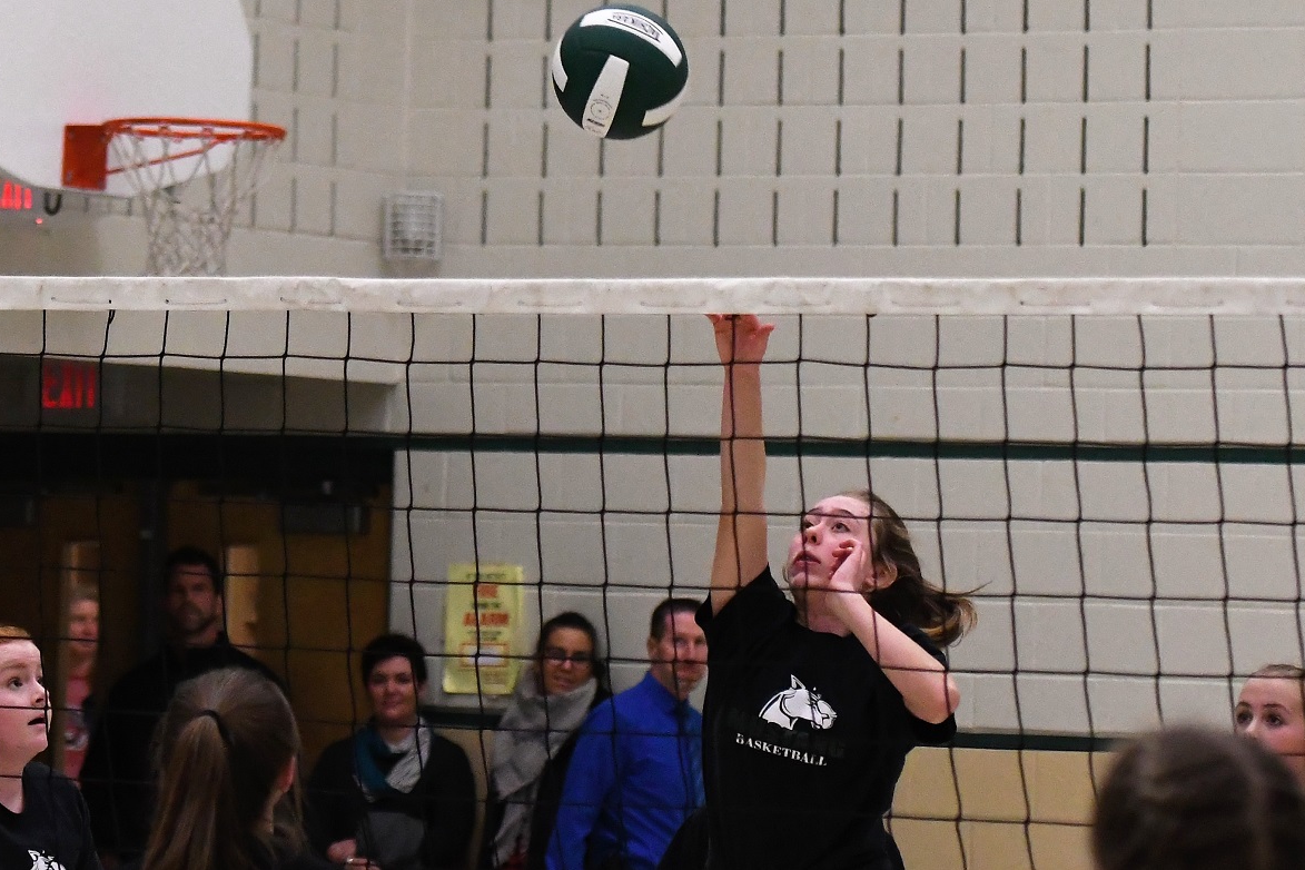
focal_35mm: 106
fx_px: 3842
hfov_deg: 19.3
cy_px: 432
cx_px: 647
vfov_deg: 12.9
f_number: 2.8
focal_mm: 70
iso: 3600
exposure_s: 1/1000
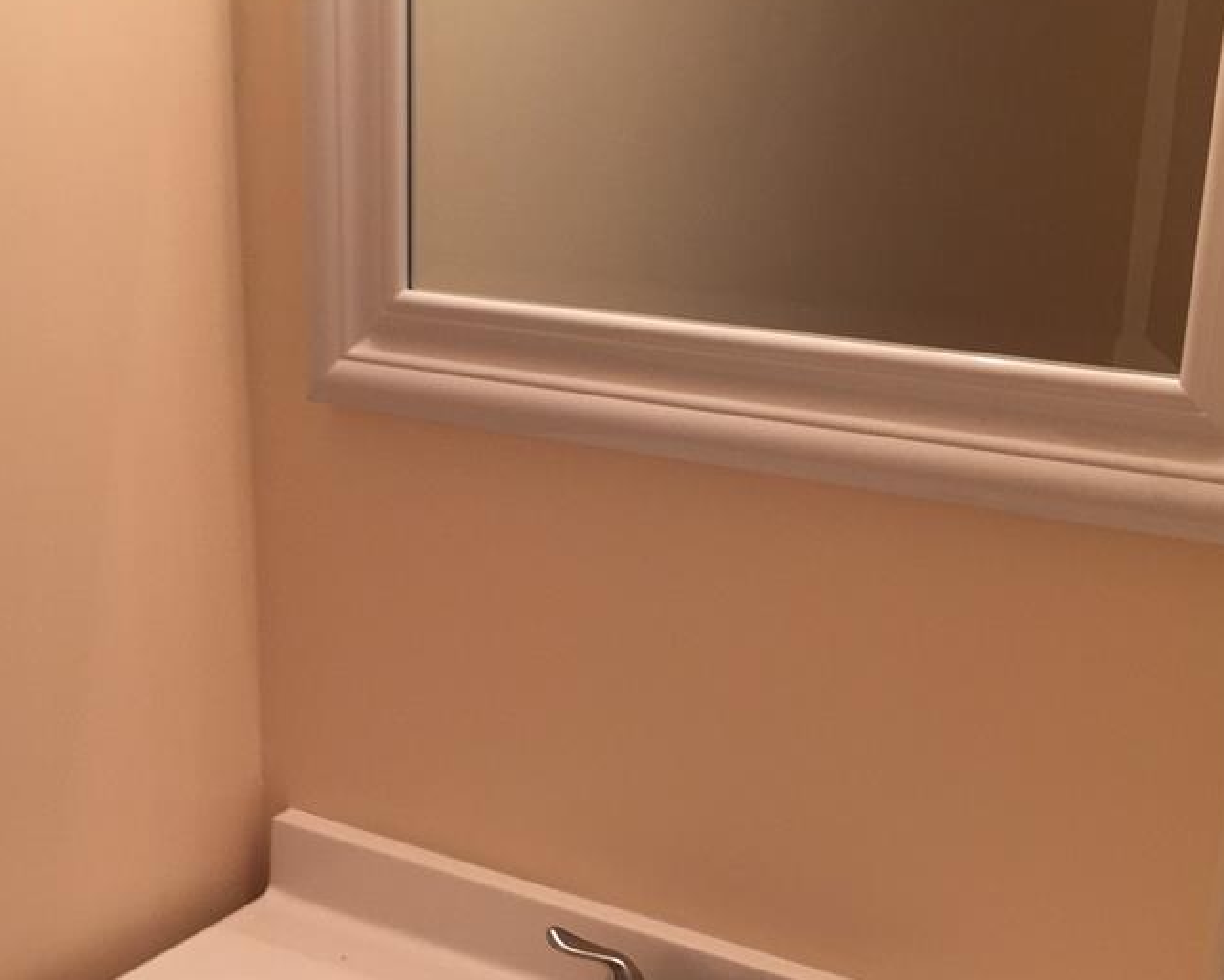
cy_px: 632
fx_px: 1920
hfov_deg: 35.1
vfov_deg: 28.5
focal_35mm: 53
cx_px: 428
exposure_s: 1/60
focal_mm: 4.15
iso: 40
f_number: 2.2
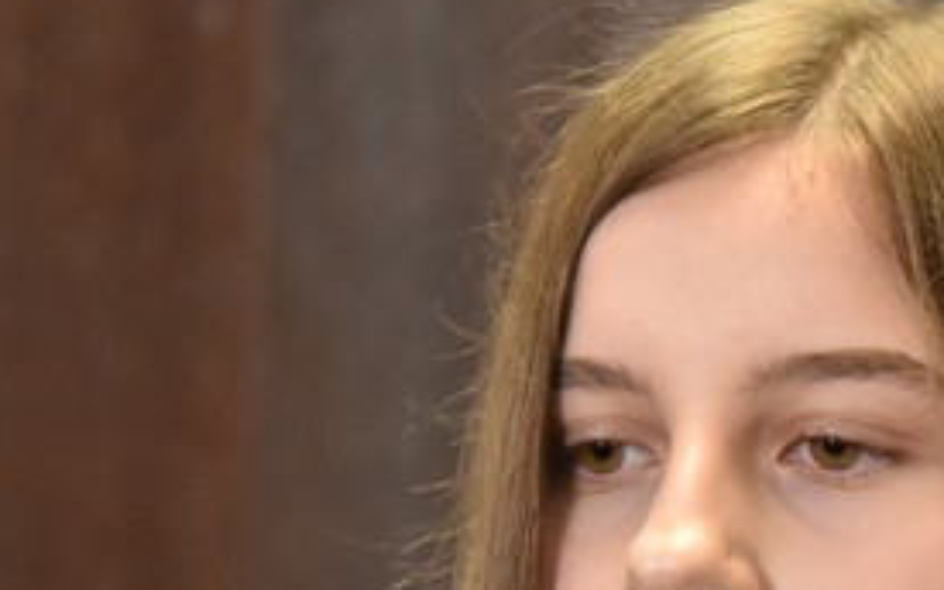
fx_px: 9392
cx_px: 820
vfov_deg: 3.6
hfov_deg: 5.7
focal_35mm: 365
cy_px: 671
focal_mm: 120
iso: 8000
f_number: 4.5
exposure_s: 1/320
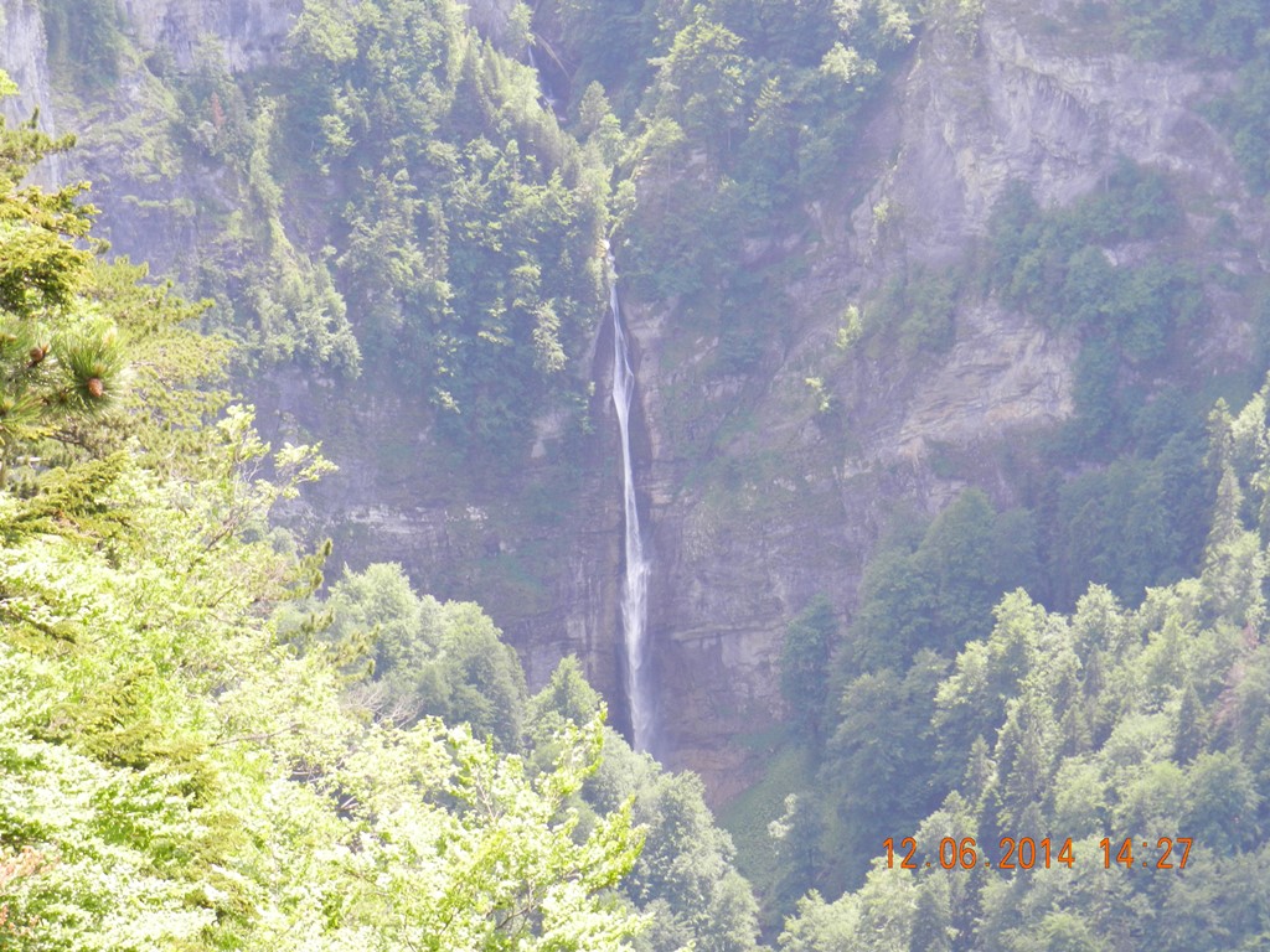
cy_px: 476
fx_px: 4769
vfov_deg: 11.4
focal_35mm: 130
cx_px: 635
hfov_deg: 15.2
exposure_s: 1/160
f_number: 5
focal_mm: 23.1
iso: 160
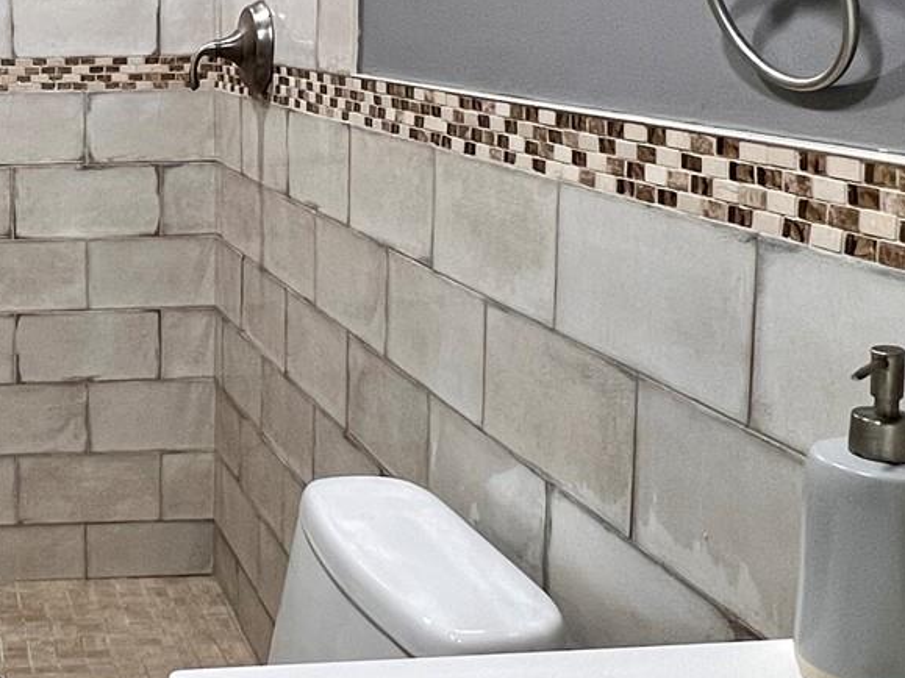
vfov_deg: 30.8
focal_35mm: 46
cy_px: 142
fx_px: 1202
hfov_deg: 37.6
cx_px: 39
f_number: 1.8
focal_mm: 1.57
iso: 160
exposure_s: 1/120
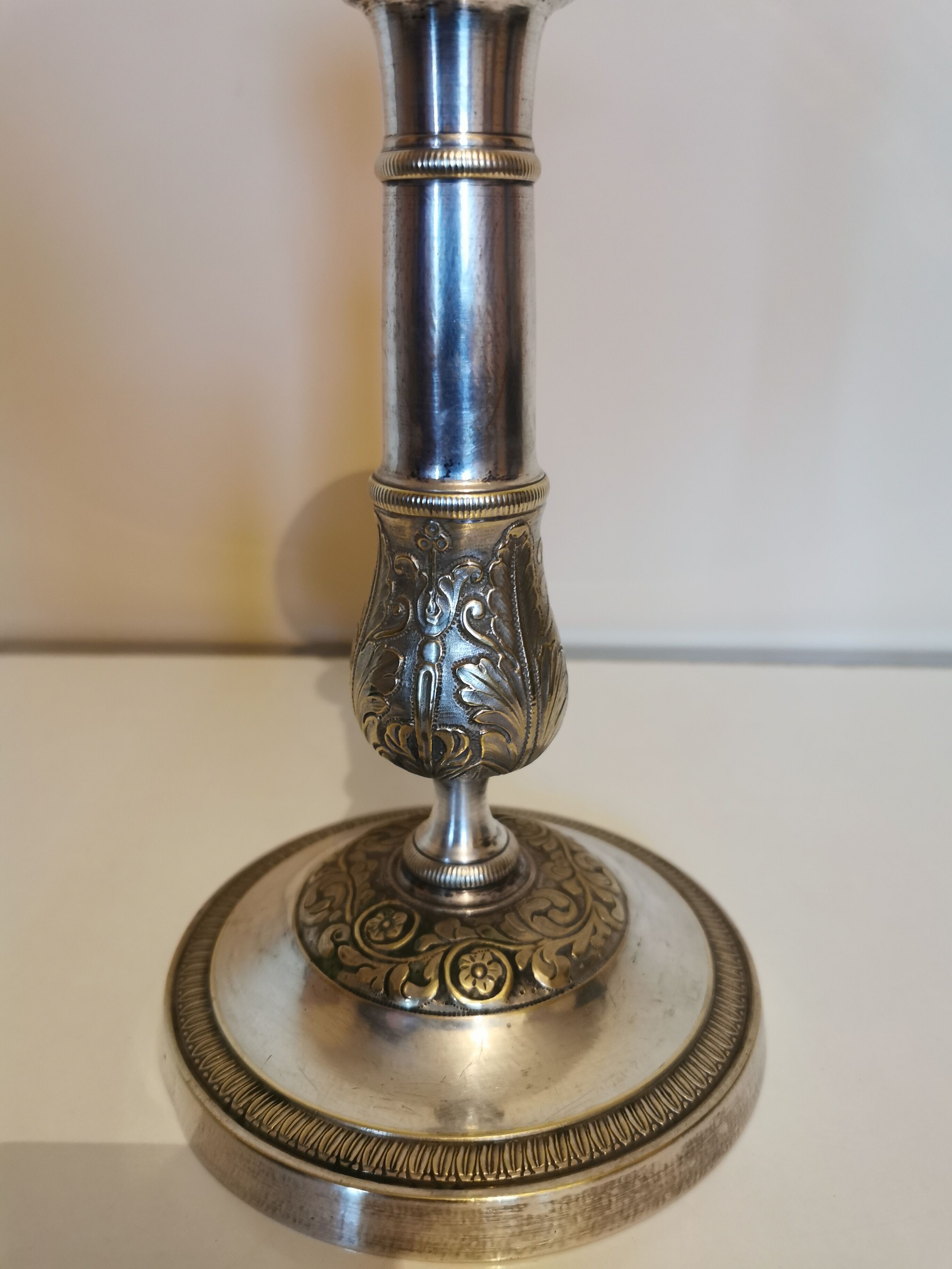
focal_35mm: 27
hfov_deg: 51.4
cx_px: 476
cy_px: 634
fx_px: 990
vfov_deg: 65.3
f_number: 1.6
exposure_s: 1/33.3
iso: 320
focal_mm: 5.56
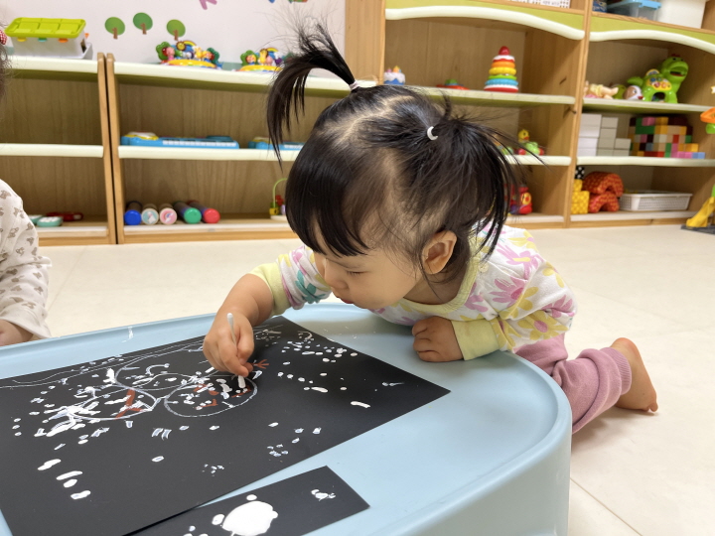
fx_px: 537
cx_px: 358
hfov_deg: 67.3
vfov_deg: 53.1
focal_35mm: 26
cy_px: 268
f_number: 1.6
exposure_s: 1/60
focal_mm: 5.1
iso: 80
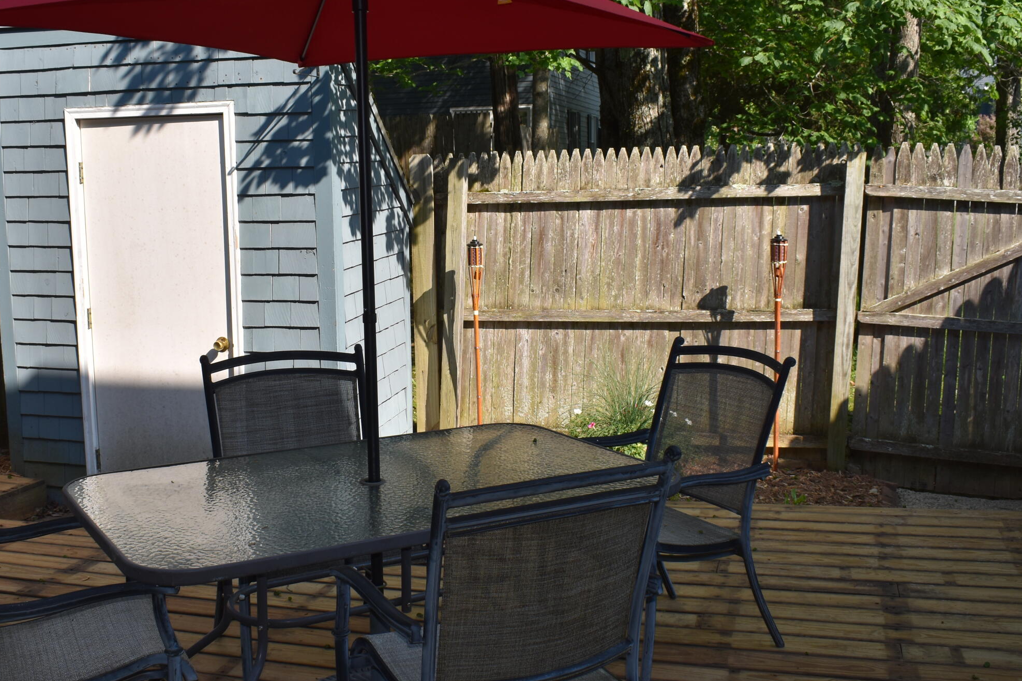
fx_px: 1164
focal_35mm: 41
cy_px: 316
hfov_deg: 47.3
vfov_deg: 32.6
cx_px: 445
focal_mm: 18
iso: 100
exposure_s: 1/200
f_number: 7.1
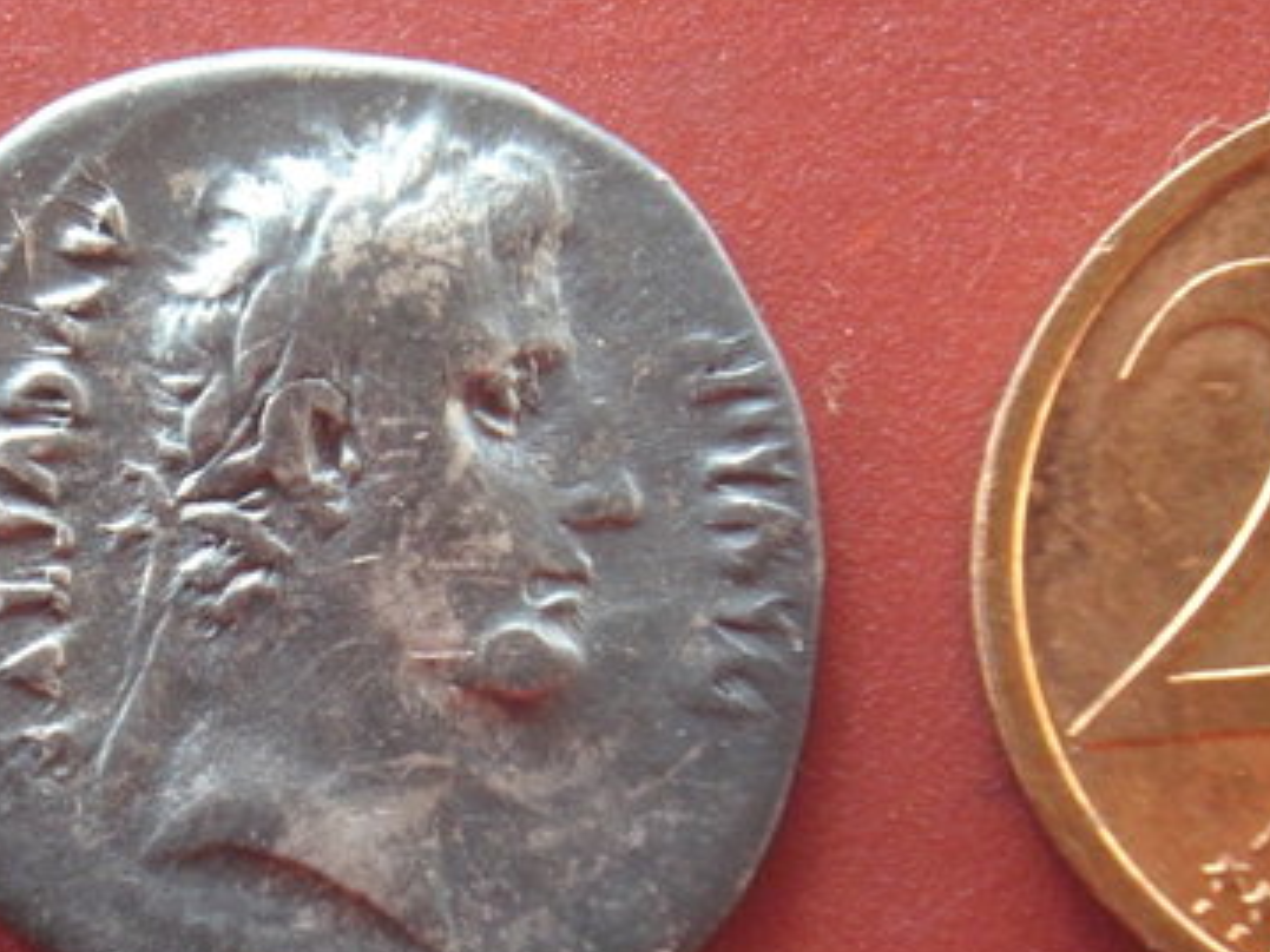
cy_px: 504
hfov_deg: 21.3
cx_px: 442
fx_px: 3374
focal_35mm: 92
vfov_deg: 16.1
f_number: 4.2
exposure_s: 1/60
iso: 200
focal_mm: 12.8
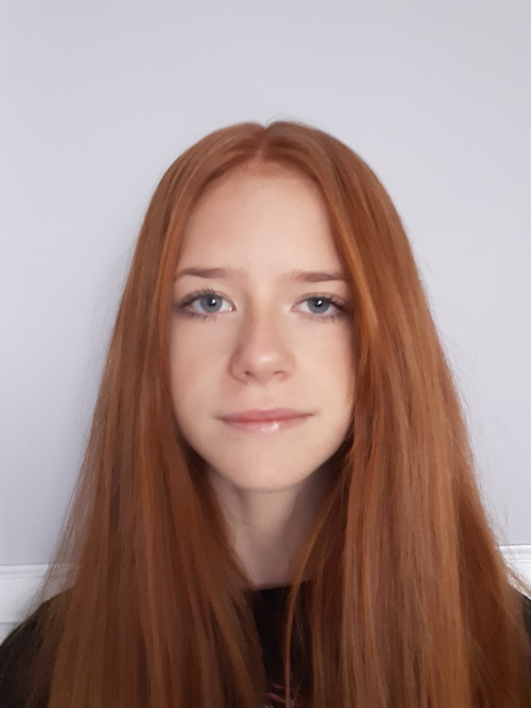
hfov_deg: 45.4
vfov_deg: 58.4
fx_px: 634
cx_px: 266
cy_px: 354
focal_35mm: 31
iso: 500
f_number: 2
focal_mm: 2.61
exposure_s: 1/13
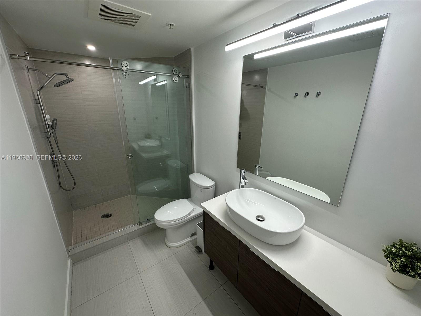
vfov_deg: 85.7
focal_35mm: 14
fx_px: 170
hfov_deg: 102.1
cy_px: 158
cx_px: 210
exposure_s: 1/120
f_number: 2.2
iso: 160
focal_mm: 2.22
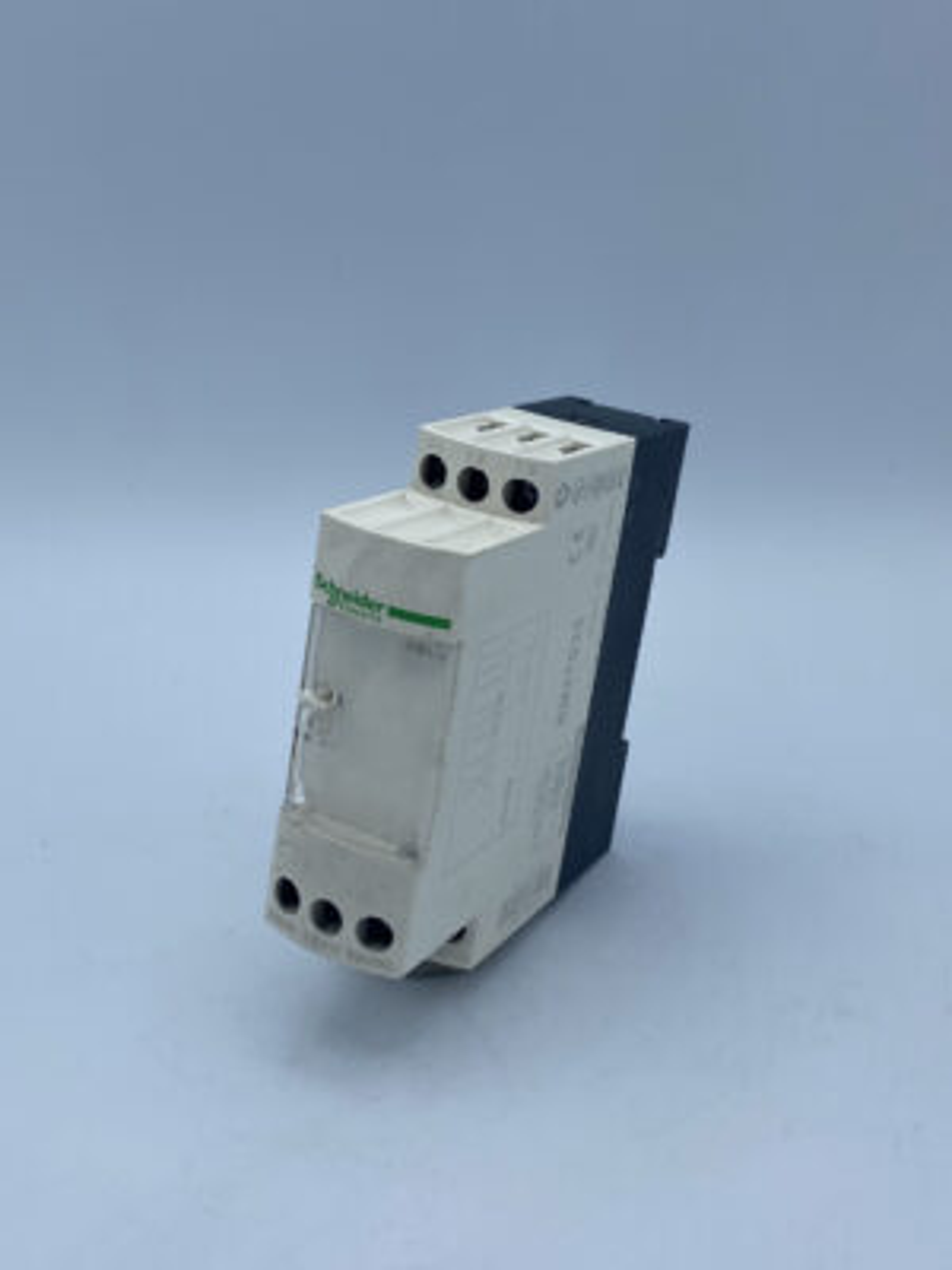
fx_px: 953
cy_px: 635
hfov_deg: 53.1
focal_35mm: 26
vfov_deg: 67.3
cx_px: 476
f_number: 1.8
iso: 32
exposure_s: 1/1653
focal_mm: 4.25
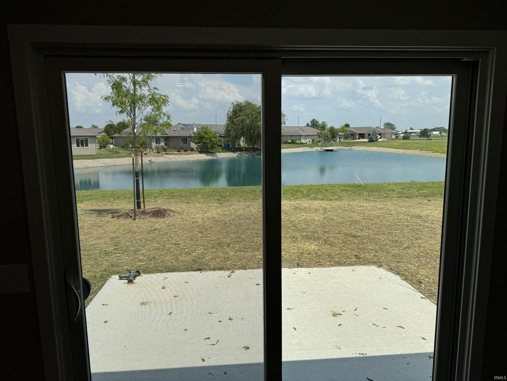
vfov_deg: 56.8
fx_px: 352
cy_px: 190
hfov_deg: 71.6
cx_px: 254
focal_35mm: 24
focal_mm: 6.76
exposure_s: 1/5348
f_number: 1.78
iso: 80
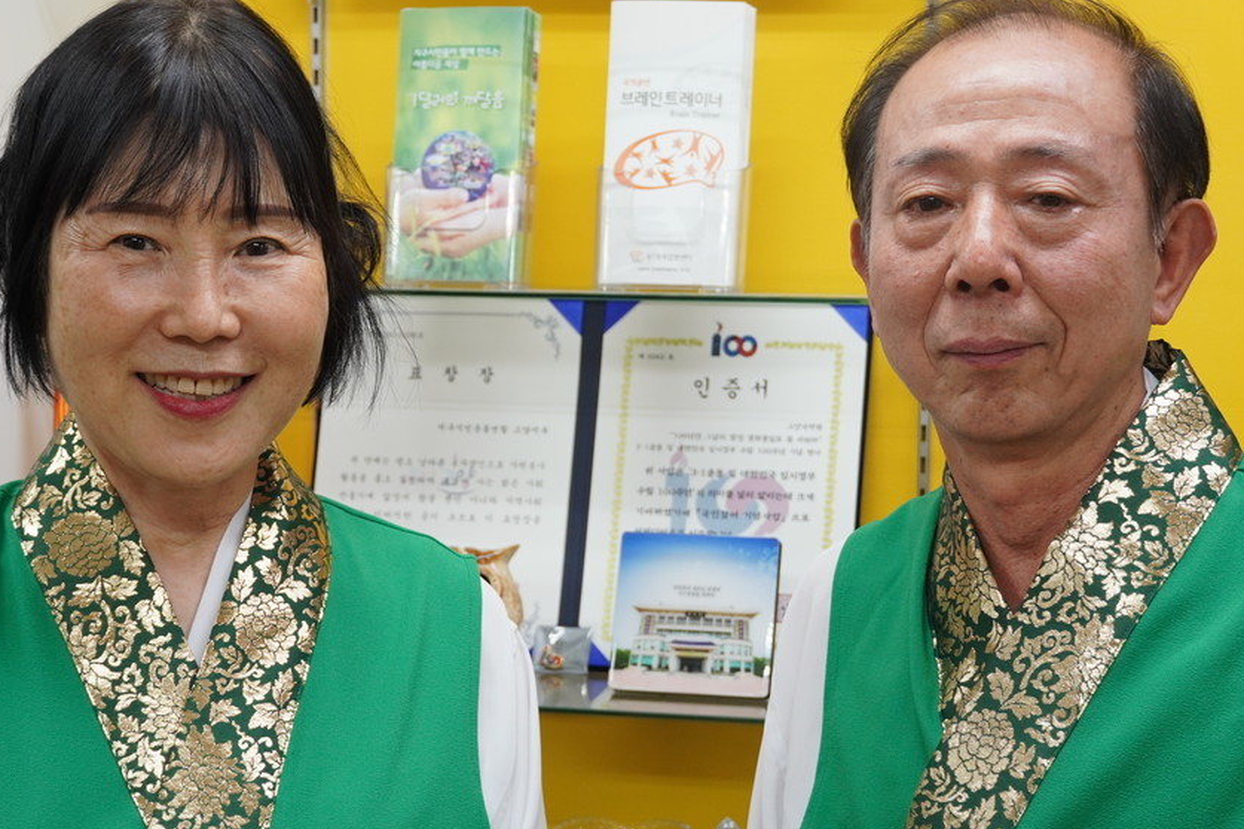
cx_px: 626
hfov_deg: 26.0
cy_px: 530
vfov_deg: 17.5
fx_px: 2695
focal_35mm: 78
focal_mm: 34
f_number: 4.5
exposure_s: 1/80
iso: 500
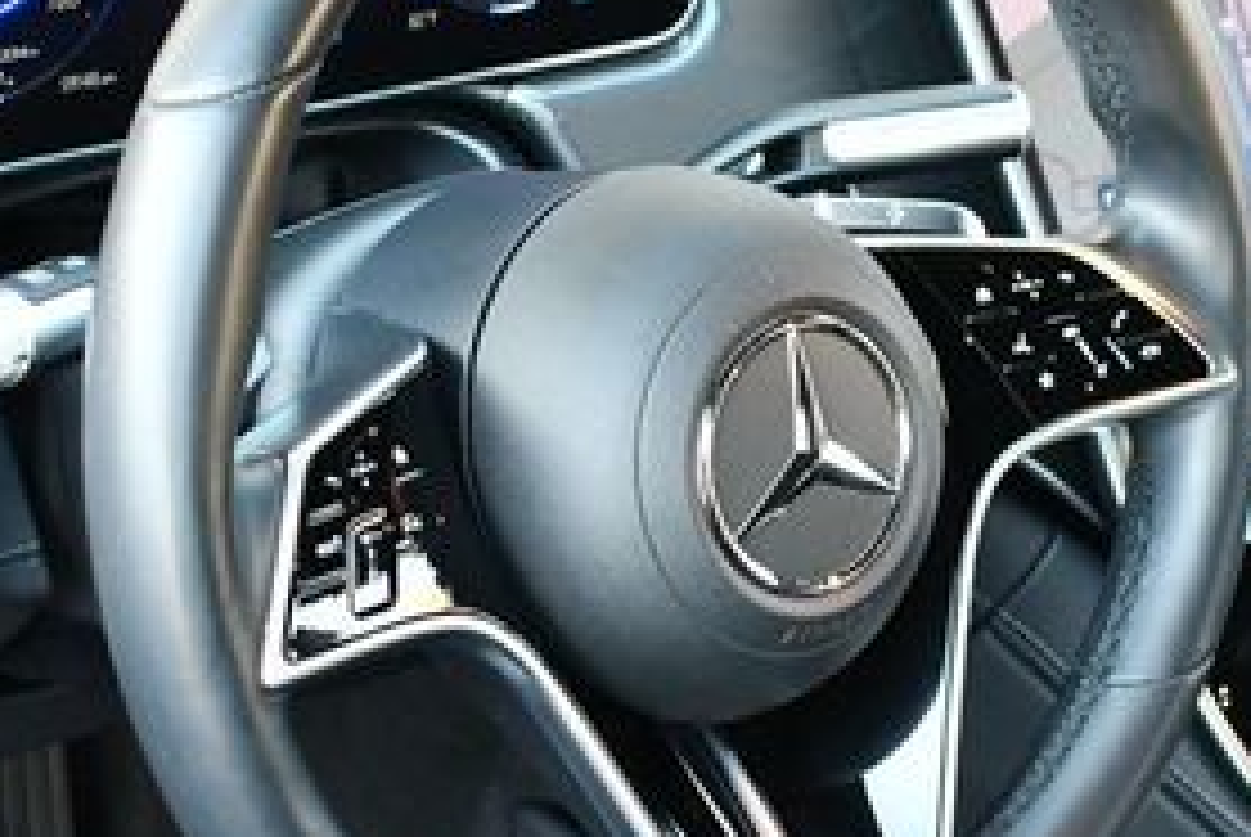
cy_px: 490
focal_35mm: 106
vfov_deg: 12.9
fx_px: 3687
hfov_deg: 19.2
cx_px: 810
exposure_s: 1/125
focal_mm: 23
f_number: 3.8
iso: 1400
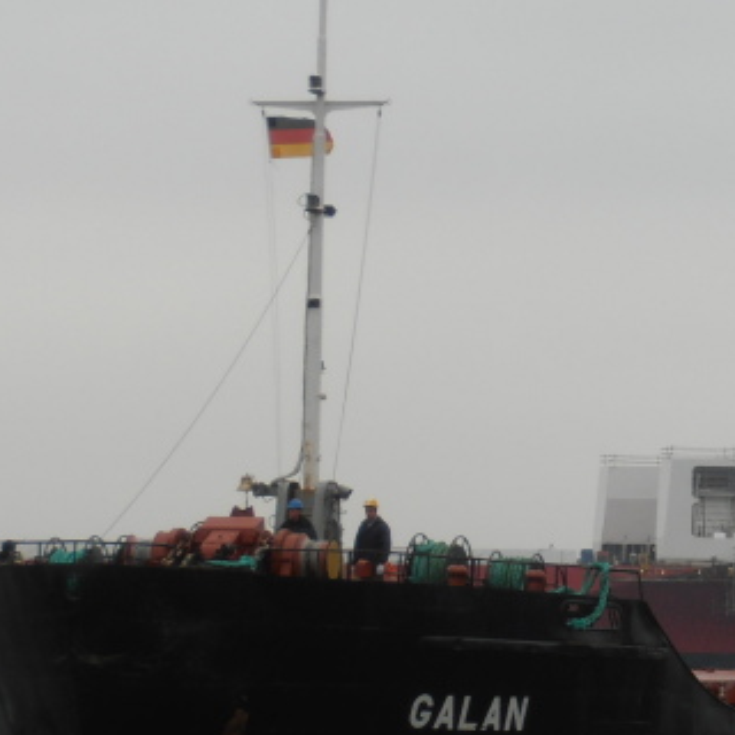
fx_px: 7327
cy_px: 411
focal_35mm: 305
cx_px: 691
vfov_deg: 5.7
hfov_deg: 5.7
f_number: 5.8
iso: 80
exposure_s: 1/320
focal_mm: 24.39
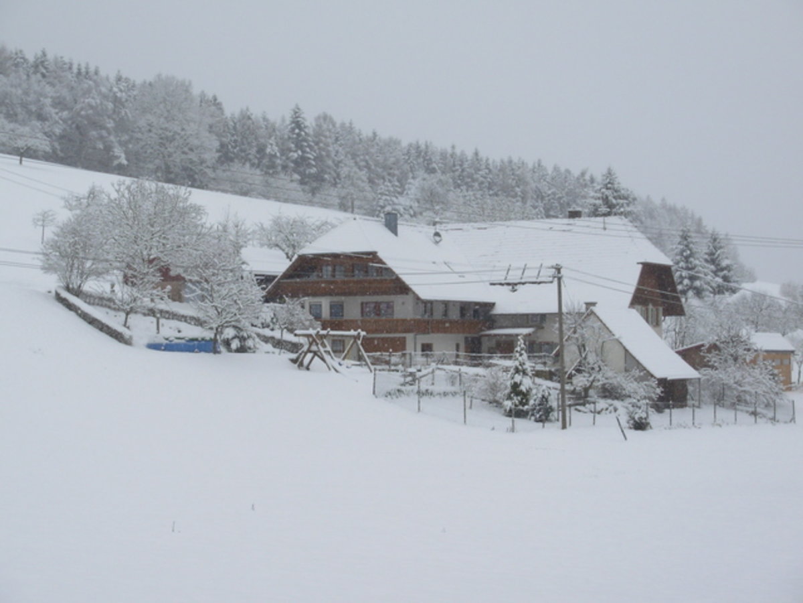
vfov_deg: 18.0
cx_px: 402
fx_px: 1902
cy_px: 302
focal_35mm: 82
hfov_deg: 23.8
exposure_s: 1/575
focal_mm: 13.5
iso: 50
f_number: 3.7
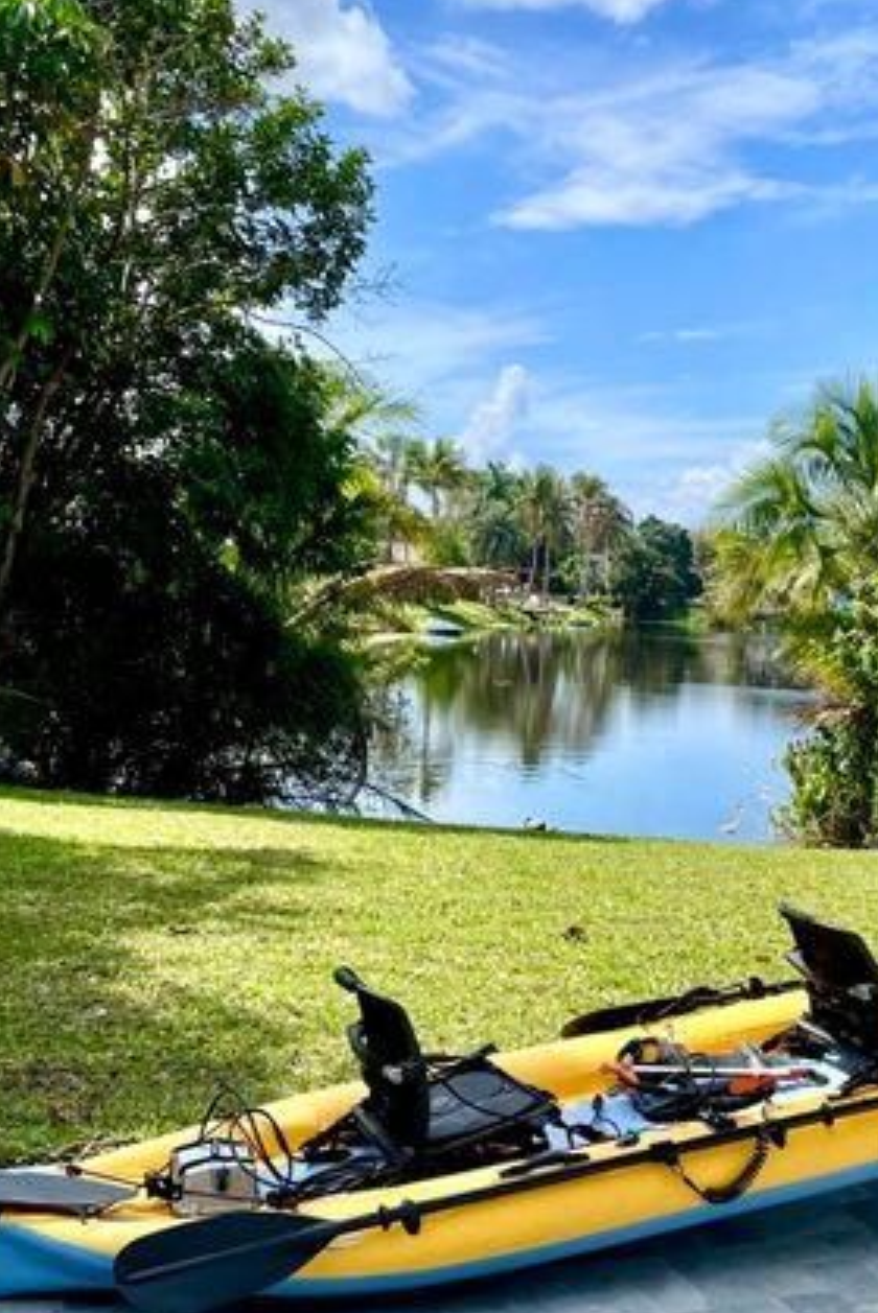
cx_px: 596
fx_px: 1570
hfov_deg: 31.0
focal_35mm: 43
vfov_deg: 45.3
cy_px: 725
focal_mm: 4.2
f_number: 1.6
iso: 32
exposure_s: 1/4292
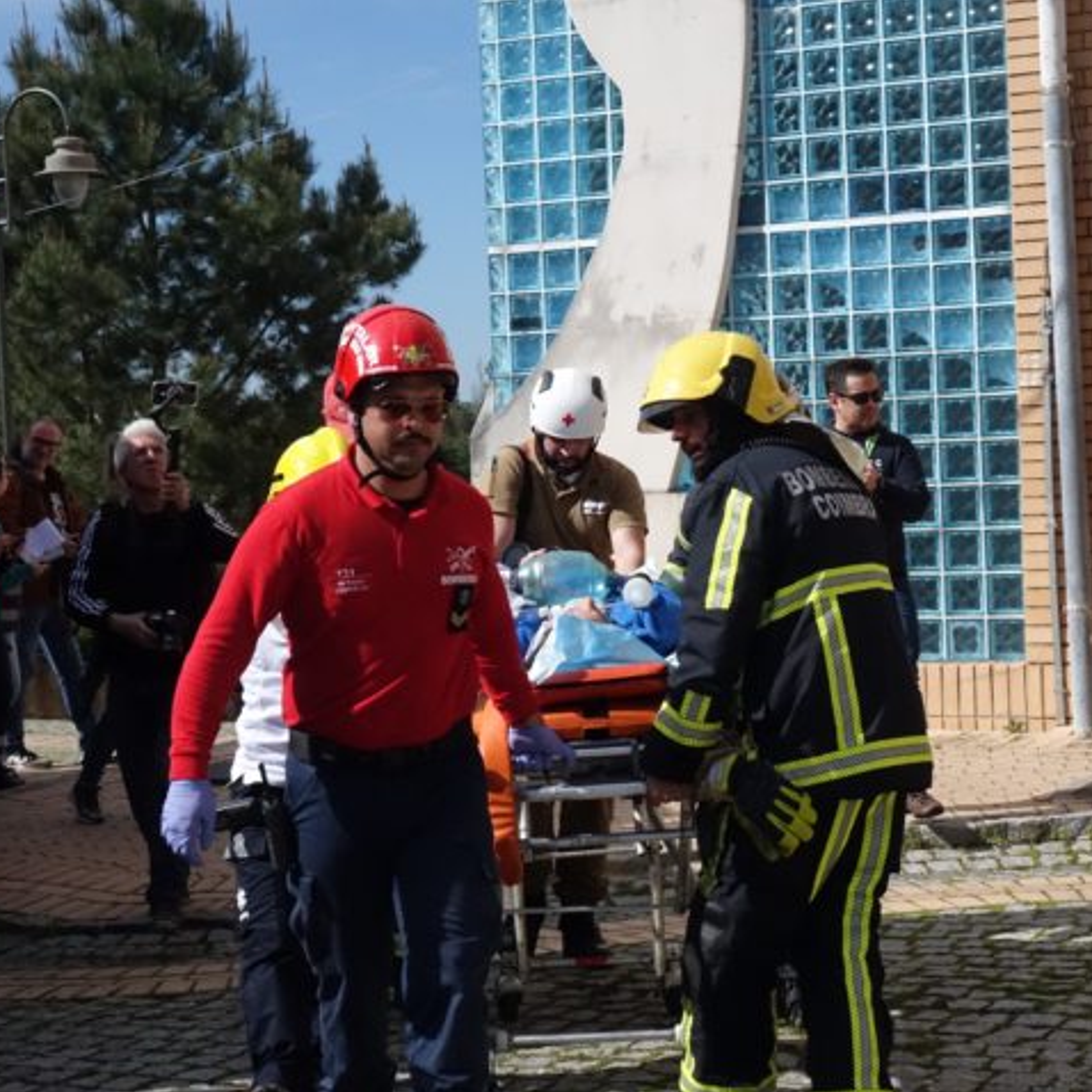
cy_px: 546
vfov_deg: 23.7
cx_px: 683
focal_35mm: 73
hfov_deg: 23.6
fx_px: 2605
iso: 2000
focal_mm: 21.05
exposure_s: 1/1000
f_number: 5.6
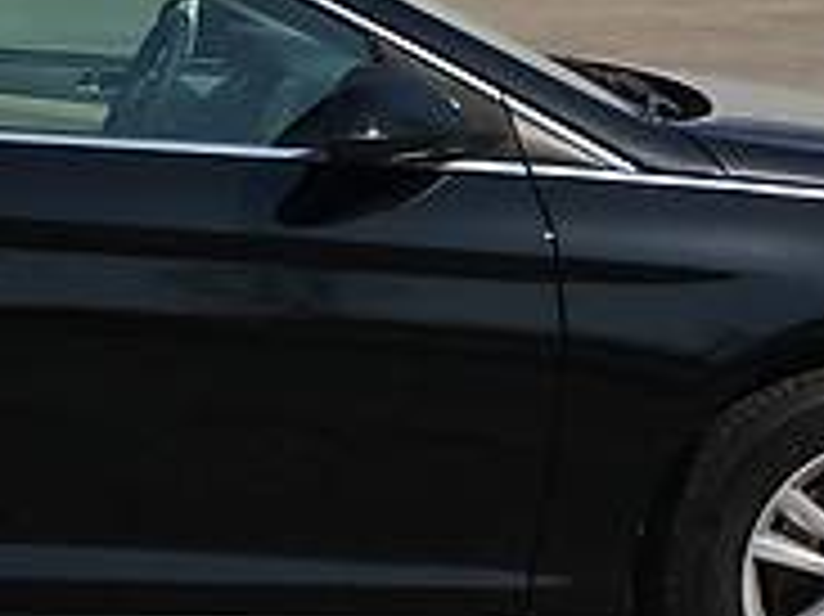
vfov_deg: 11.7
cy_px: 229
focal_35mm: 127
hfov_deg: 15.0
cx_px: -185
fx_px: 3021
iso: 25
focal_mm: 4.2
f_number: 2.2
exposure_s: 1/2849
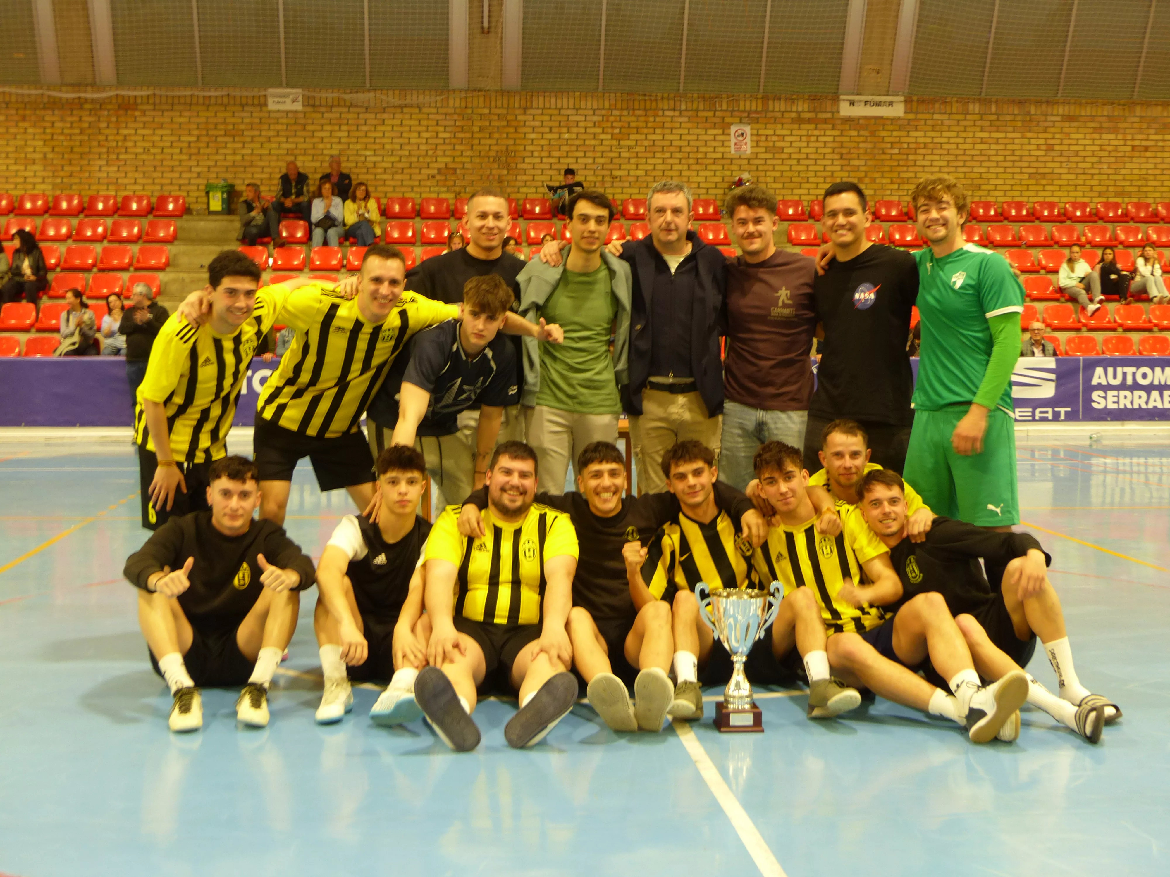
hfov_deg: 40.4
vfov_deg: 30.9
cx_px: 585
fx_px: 1589
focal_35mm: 47
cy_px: 438
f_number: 2.8
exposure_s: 1/8
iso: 100
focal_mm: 8.4
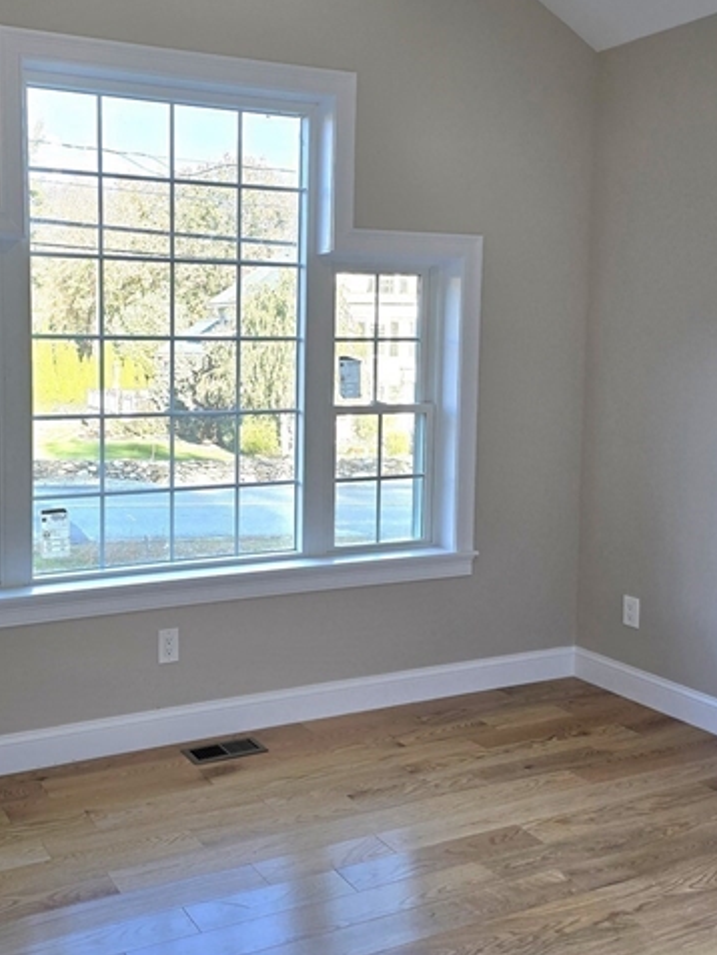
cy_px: 428
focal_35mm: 37
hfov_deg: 38.1
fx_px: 1021
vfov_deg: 50.0
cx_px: 222
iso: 25
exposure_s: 1/120
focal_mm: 6.3
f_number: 1.7
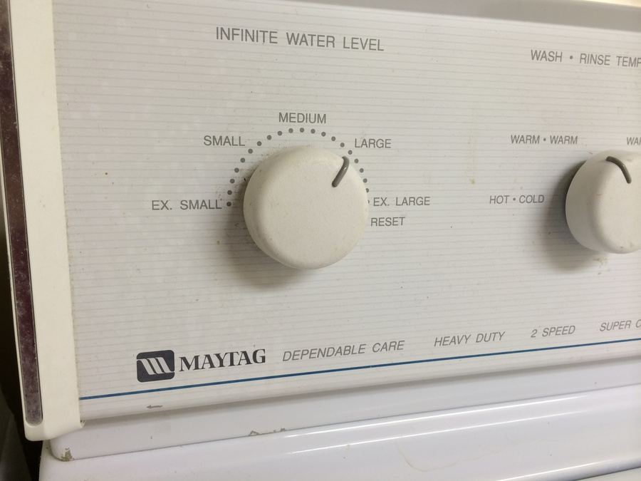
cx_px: 320
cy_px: 240
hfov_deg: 60.0
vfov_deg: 46.8
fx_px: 556
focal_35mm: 30
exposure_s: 1/30
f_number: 2.2
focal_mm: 4.12
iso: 40
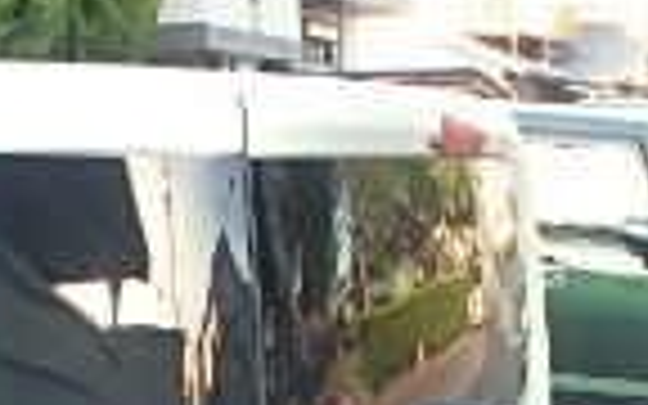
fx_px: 1748
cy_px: 612
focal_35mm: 99
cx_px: 446
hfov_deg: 20.9
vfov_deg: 12.5
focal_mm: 3.7
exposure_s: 1/60
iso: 125
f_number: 3.5
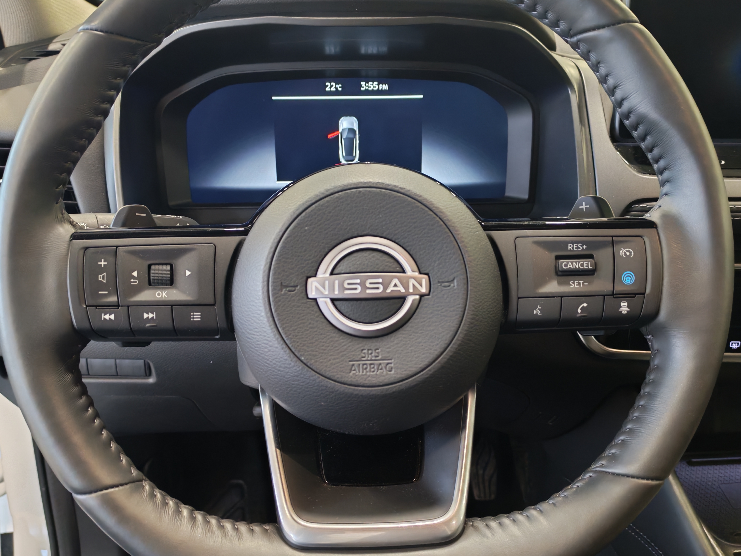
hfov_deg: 55.4
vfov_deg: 42.9
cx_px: 370
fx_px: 706
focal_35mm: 33
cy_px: 278
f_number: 1.9
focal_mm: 6.12
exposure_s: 1/50
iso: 1000
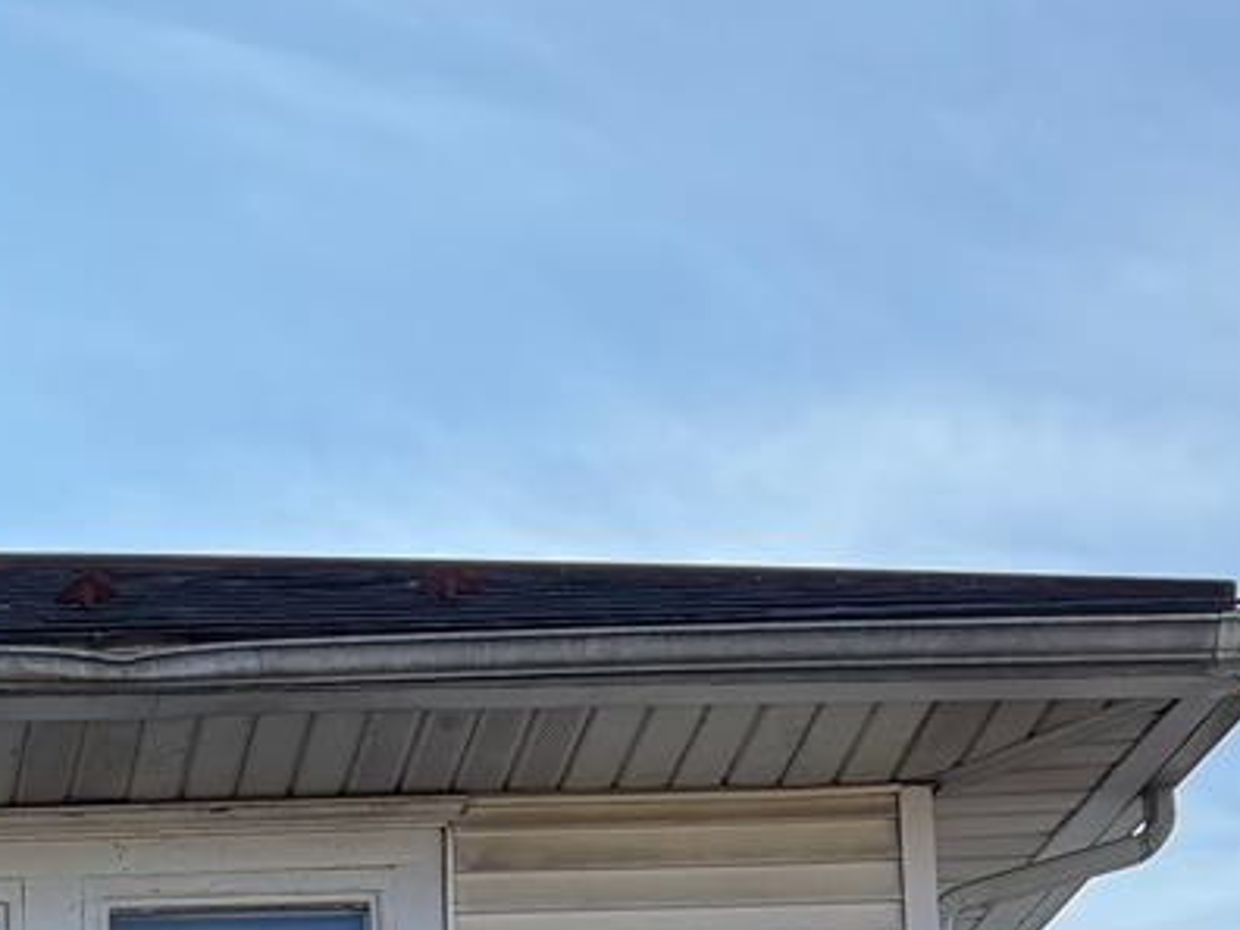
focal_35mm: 124
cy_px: 1923
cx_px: -742
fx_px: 4442
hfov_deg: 14.6
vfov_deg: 10.8
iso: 100
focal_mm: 6.76
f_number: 1.78
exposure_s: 1/1493
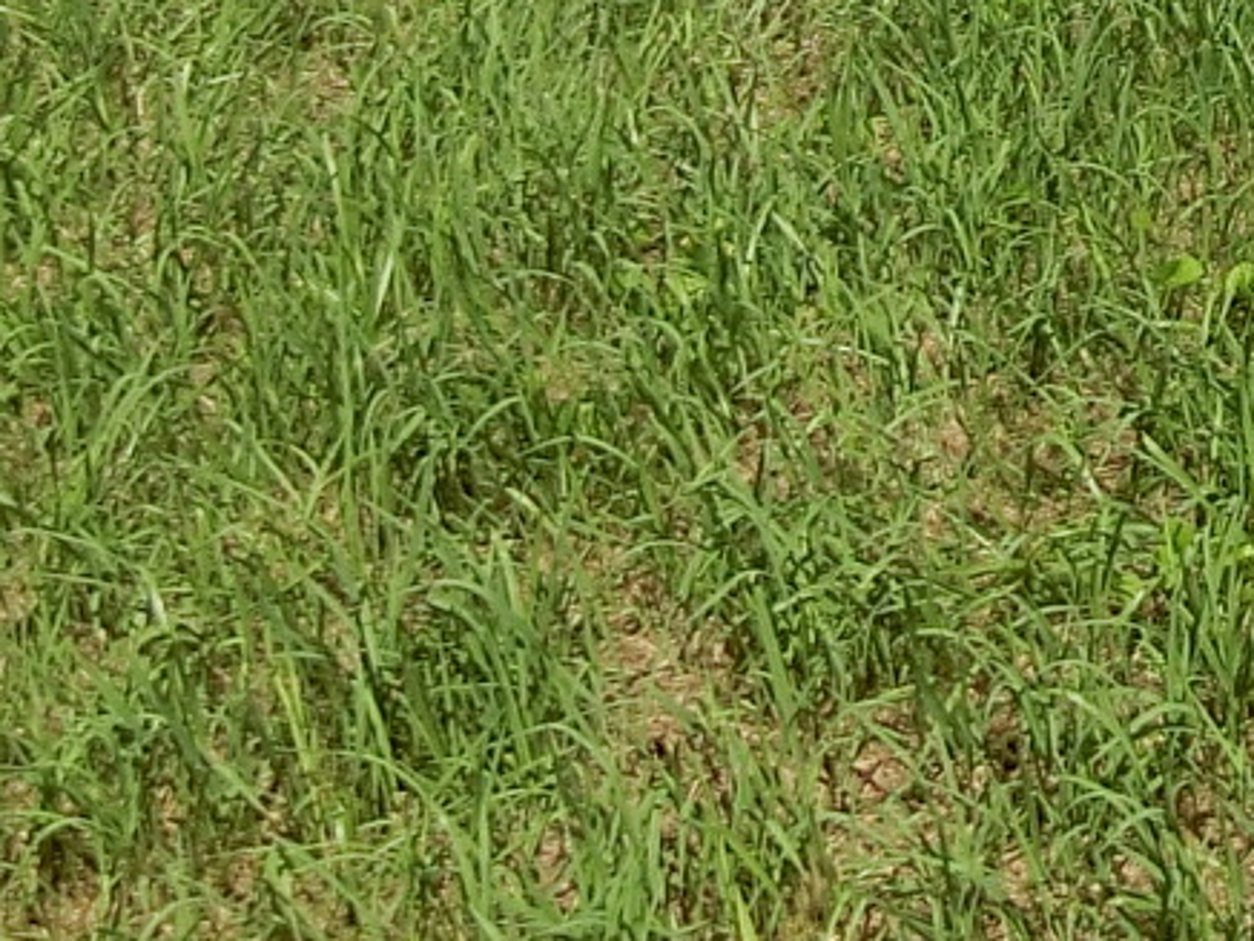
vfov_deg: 15.5
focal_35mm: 87
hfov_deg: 18.5
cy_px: -508
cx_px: 2132
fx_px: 3153
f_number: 6.9
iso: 80
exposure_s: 1/250
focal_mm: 4.06
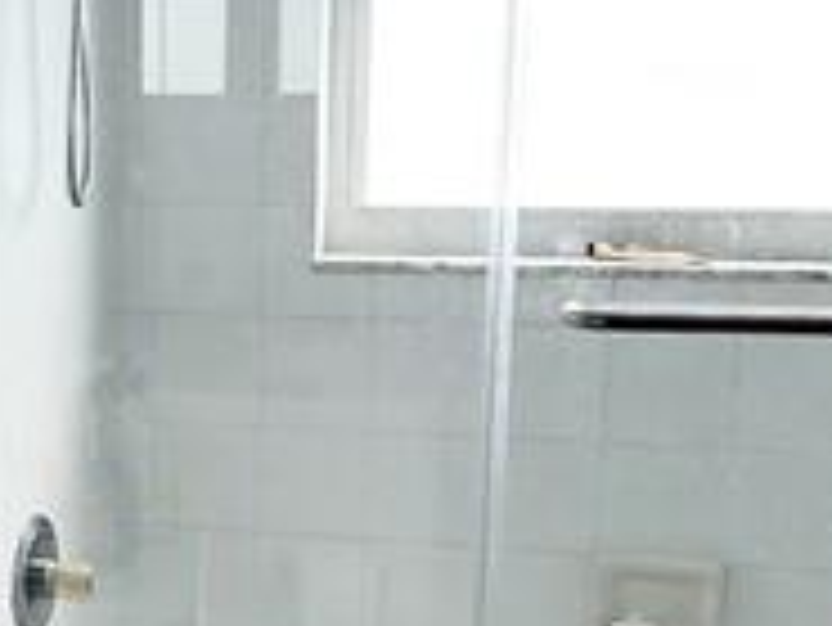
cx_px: -36
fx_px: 1732
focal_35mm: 72
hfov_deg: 25.4
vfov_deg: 20.2
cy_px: 531
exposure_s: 1/120
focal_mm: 2.2
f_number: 2.2
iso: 64
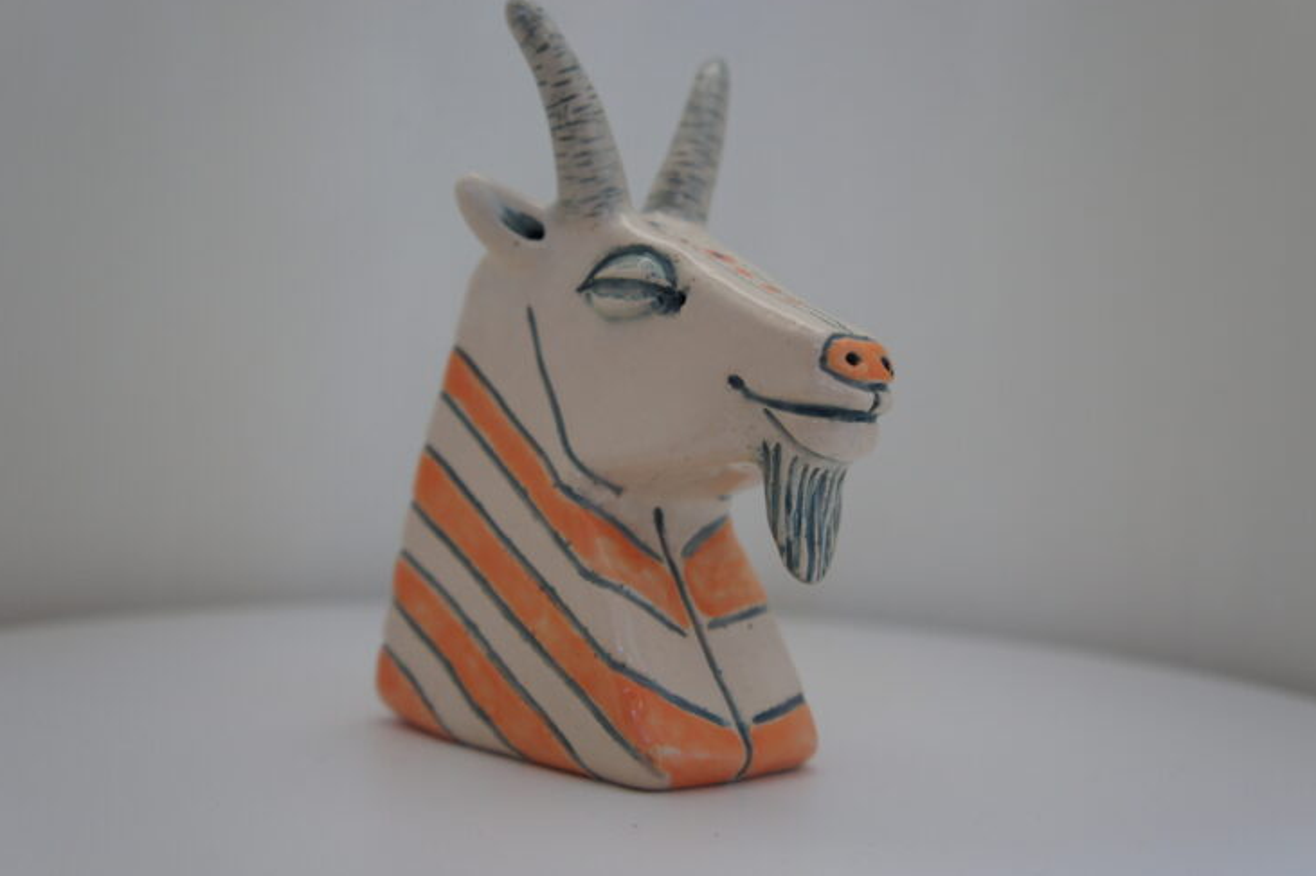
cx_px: 652
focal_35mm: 43
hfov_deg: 45.9
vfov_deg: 31.5
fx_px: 1554
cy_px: 422
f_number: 4
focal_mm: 27
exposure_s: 1/50
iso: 400
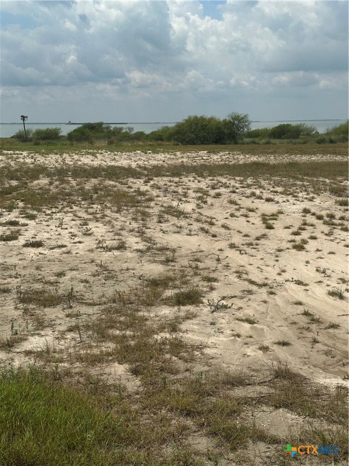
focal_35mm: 48
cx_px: 174
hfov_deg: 30.3
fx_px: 645
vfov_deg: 39.7
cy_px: 233
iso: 64
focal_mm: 6.86
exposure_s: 1/9804
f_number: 1.78
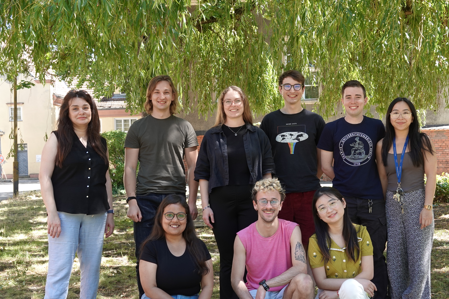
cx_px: 267
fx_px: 624
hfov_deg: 39.4
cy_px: 181
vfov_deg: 26.9
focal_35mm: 50
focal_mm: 13.7
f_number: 3.2
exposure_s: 1/125
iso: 100
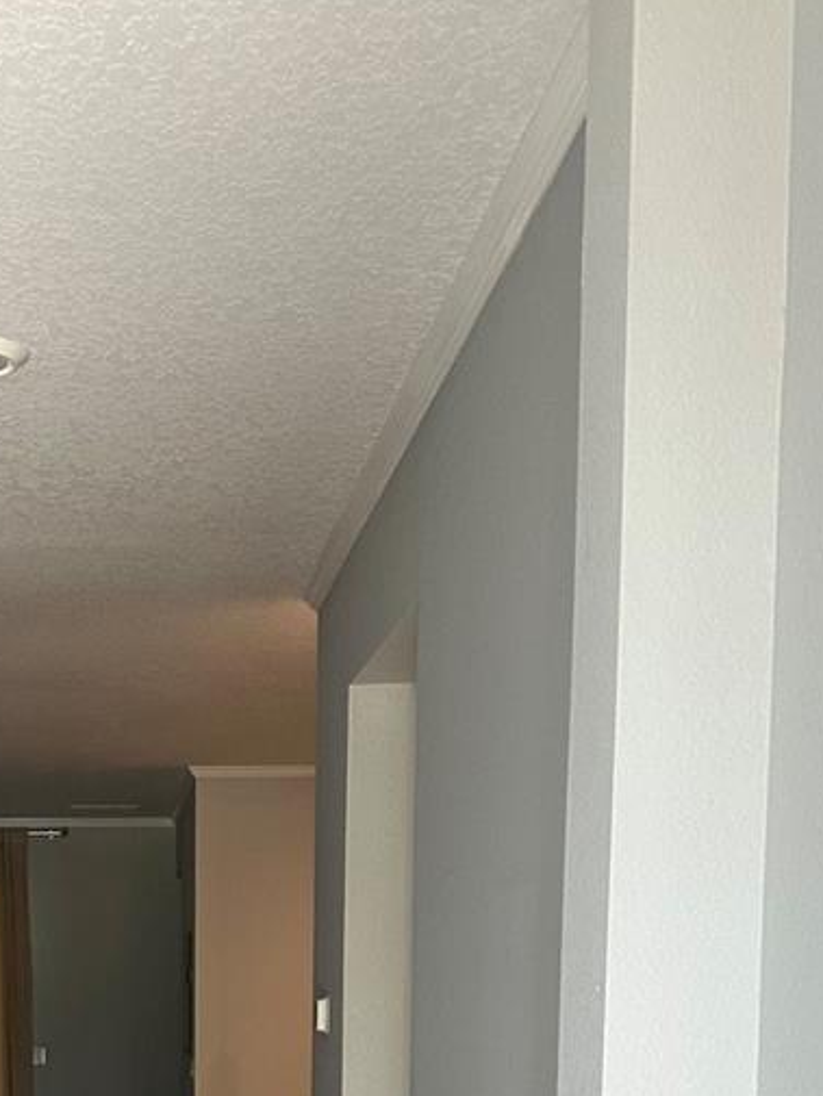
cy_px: 1209
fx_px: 1806
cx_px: 145
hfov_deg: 25.2
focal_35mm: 57
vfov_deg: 30.2
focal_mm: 6.86
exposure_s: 1/81
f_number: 1.78
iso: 250
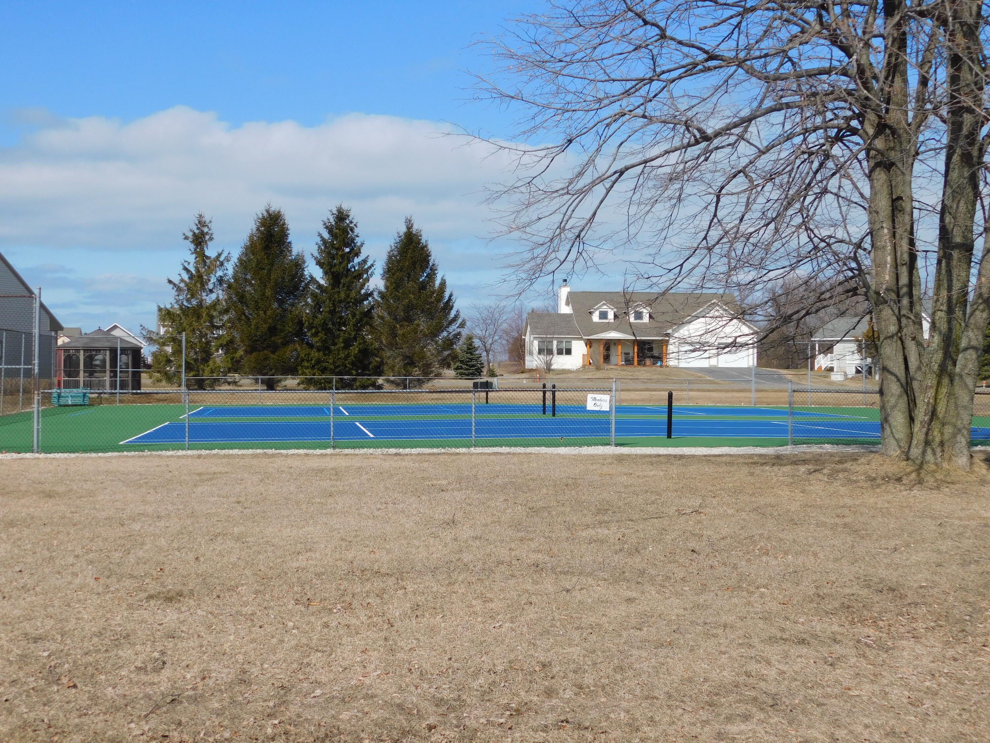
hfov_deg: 42.1
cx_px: 495
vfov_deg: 32.2
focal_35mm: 45
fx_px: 1287
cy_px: 372
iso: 125
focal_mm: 8
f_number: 7.4
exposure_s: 1/400
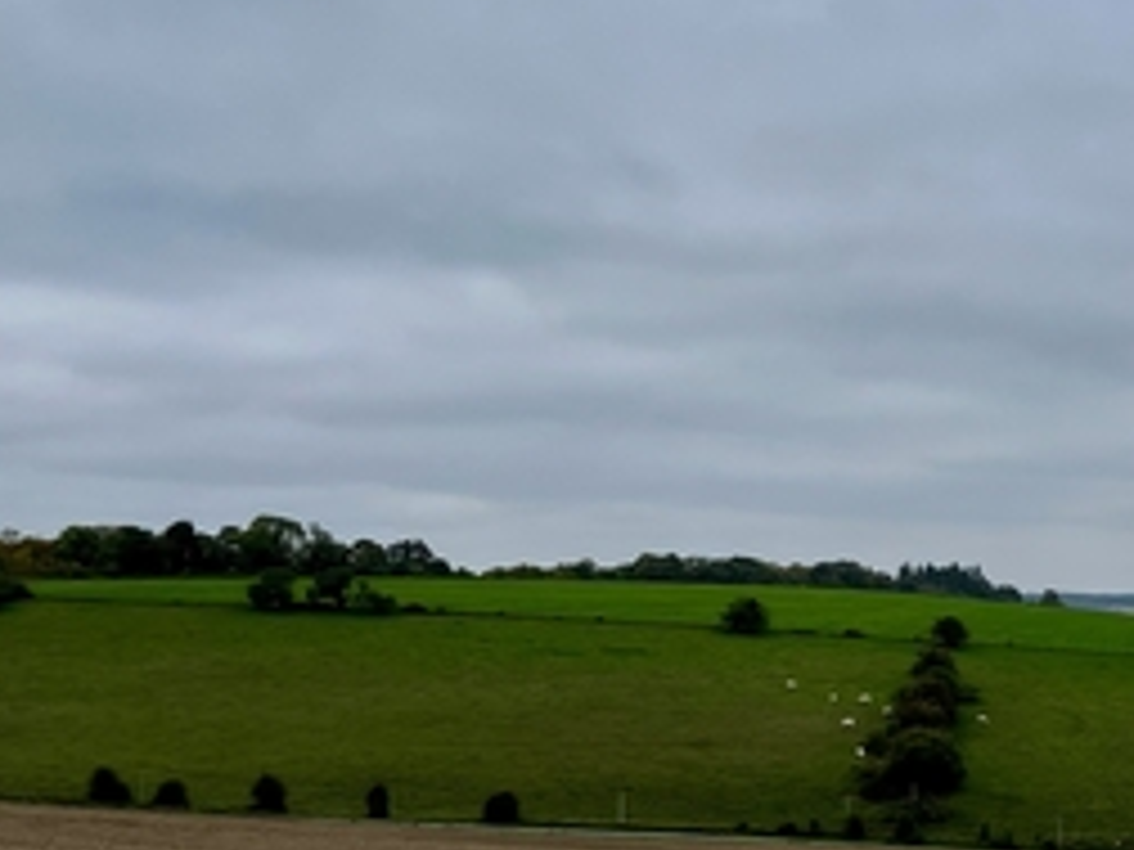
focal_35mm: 62
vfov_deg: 23.6
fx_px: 2031
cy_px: 544
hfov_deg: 28.8
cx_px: 1184
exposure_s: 1/1802
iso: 50
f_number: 1.6
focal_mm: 5.1
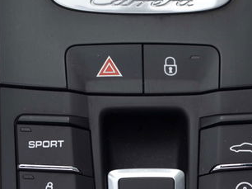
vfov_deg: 15.6
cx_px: 151
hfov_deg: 20.9
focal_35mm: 94
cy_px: 154
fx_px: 684
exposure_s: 1/80
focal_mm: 26
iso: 100
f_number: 6.3
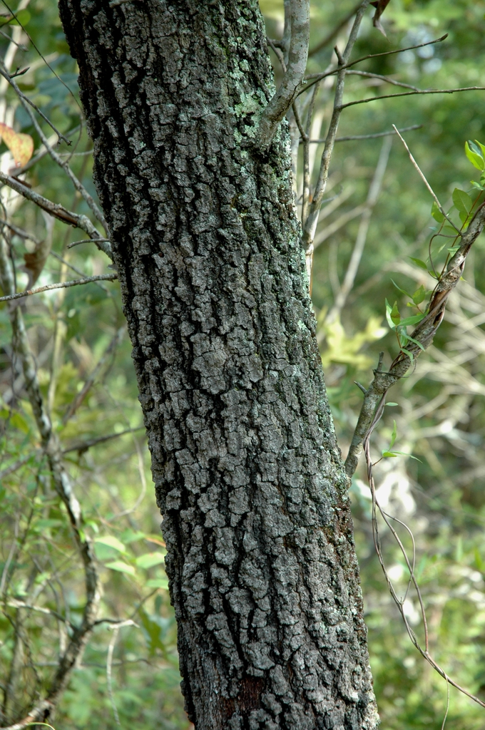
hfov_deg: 13.0
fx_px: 2127
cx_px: 242
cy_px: 365
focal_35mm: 105
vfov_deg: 19.5
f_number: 5
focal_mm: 70
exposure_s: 1/125
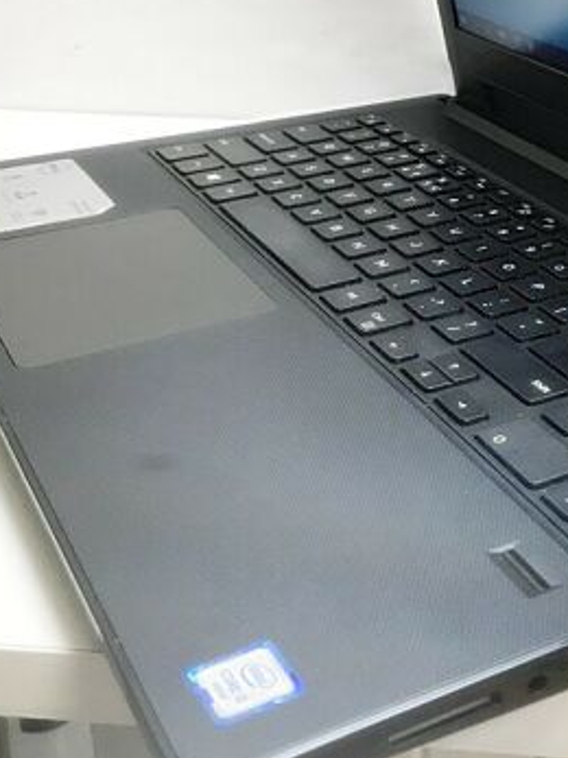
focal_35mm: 62
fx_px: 1357
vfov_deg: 29.6
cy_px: 39
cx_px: 529
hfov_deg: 22.9
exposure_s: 1/33
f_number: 1.8
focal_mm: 3.99
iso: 32
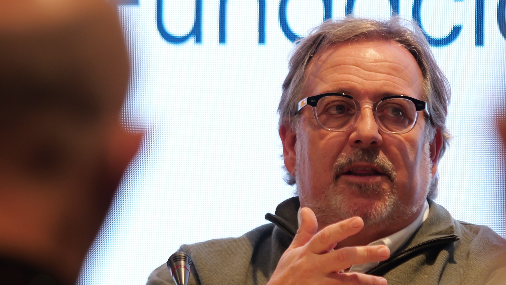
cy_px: 216
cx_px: 334
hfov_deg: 3.6
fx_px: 8091
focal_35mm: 603
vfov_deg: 2.0
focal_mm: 150
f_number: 2.8
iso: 500
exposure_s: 1/125
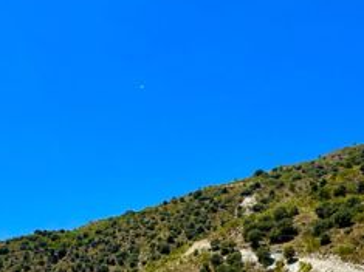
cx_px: 72
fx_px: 441
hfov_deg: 42.7
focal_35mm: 42
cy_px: 314
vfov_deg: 30.1
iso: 50
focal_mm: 2.22
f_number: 2.2
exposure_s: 1/3509
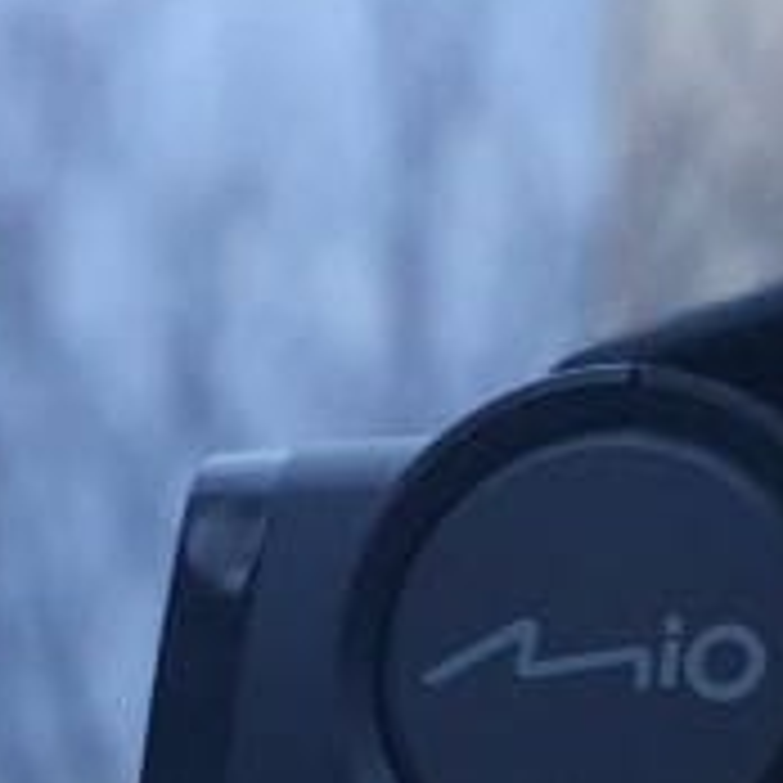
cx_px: 441
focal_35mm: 135
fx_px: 3455
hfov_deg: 12.9
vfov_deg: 12.8
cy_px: 734
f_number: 1.5
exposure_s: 1/30
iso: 640
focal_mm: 4.3
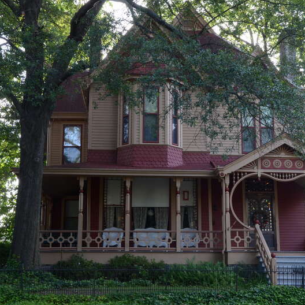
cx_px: 164
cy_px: 152
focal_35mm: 54
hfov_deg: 31.6
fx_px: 538
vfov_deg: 31.6
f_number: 11
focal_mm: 28
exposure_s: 1/80
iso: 800
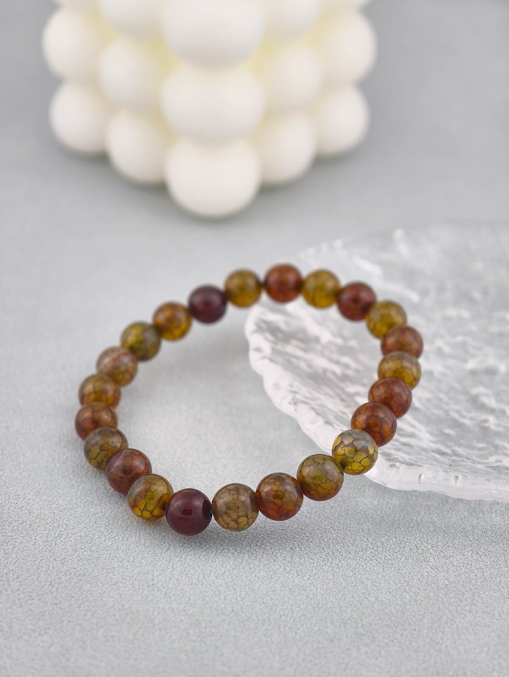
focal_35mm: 85
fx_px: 1662
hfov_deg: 17.4
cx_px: 254
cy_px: 338
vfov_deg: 23.0
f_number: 2.67
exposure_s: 1/160
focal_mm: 22.48
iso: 125
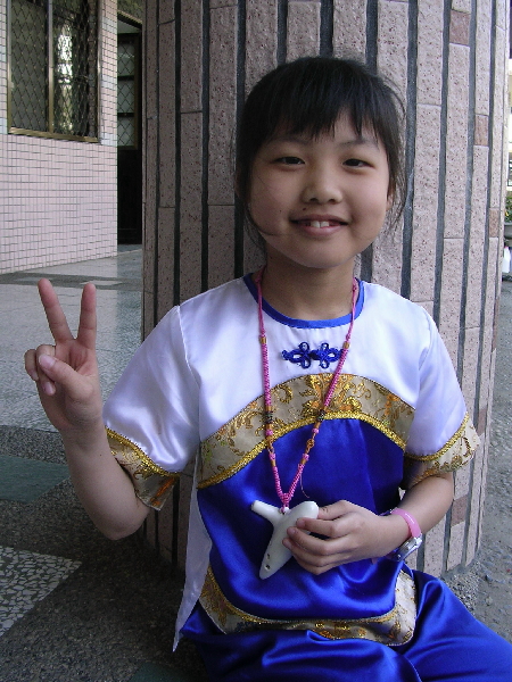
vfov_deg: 49.0
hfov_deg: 37.7
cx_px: 256
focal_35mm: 38
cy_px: 341
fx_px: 749
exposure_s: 1/99.4
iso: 100
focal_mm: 5.8
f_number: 2.8
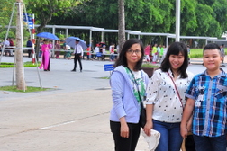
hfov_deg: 22.3
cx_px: 210
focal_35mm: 89
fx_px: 561
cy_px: 92
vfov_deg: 15.3
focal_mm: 30
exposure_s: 1/320
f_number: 9
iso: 250
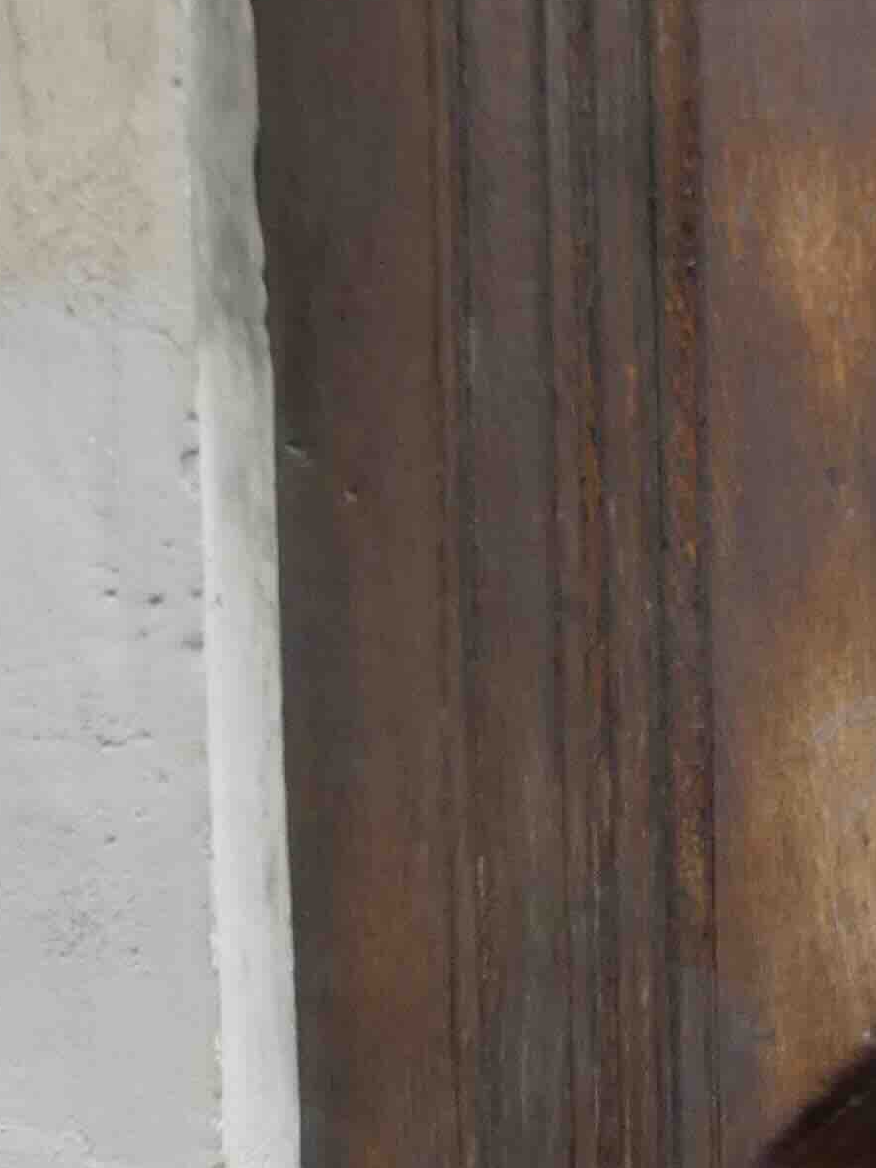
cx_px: 1261
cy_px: 1865
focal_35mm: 149
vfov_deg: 12.5
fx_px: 5028
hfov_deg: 9.7
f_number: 3.5
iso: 80
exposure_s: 1/80
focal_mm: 6.5
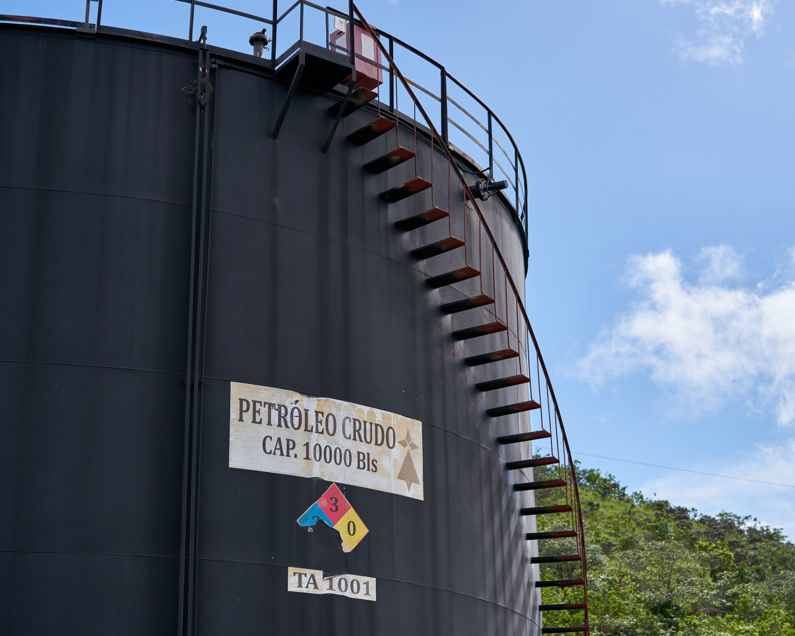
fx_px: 1482
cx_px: 487
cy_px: 311
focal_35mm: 63
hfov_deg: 29.9
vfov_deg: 24.2
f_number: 2.8
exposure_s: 1/1250
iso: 100
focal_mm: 50
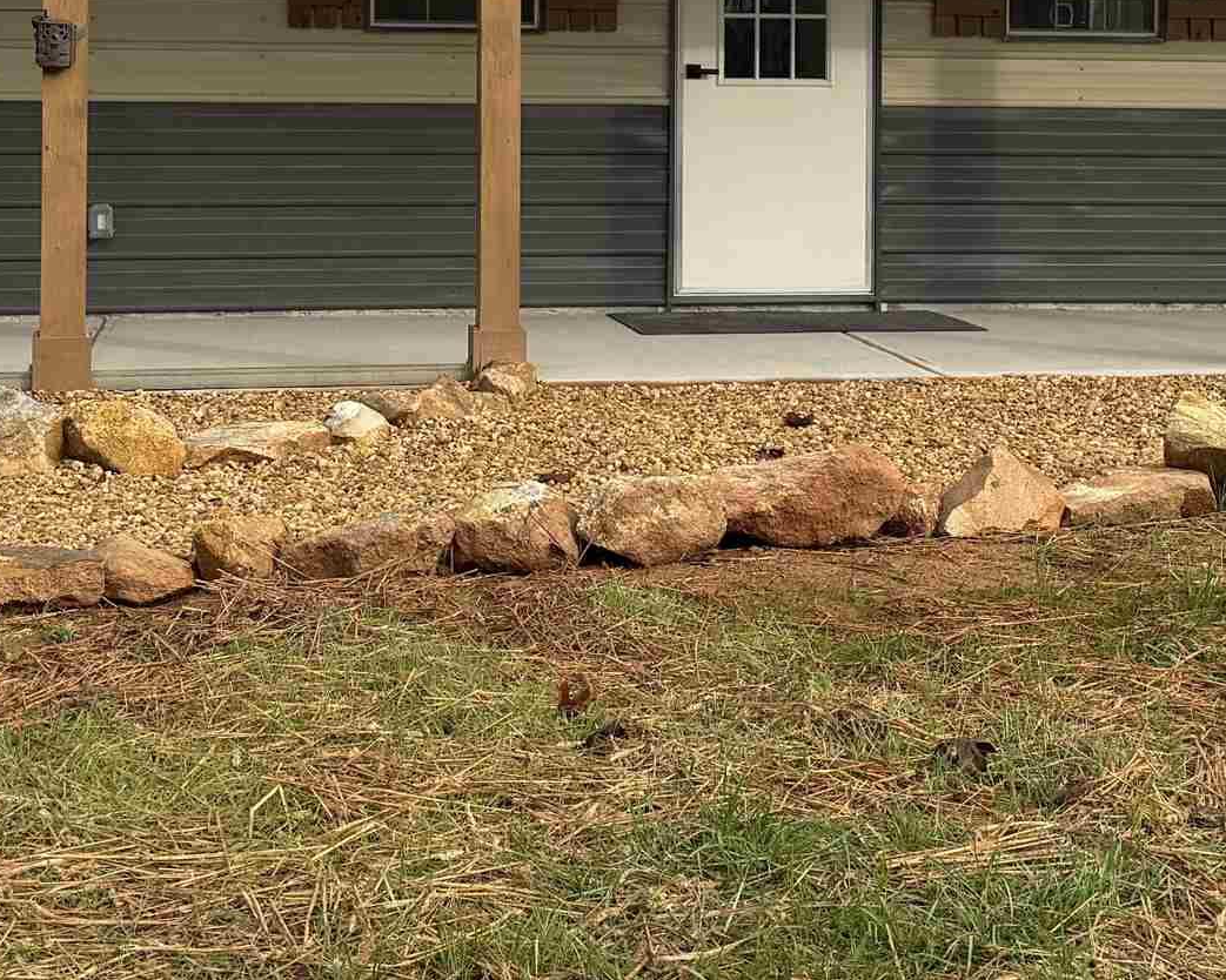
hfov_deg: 27.5
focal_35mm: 69
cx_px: 718
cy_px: 99
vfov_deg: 21.7
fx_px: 2503
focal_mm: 6.76
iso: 80
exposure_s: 1/1271
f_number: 1.78
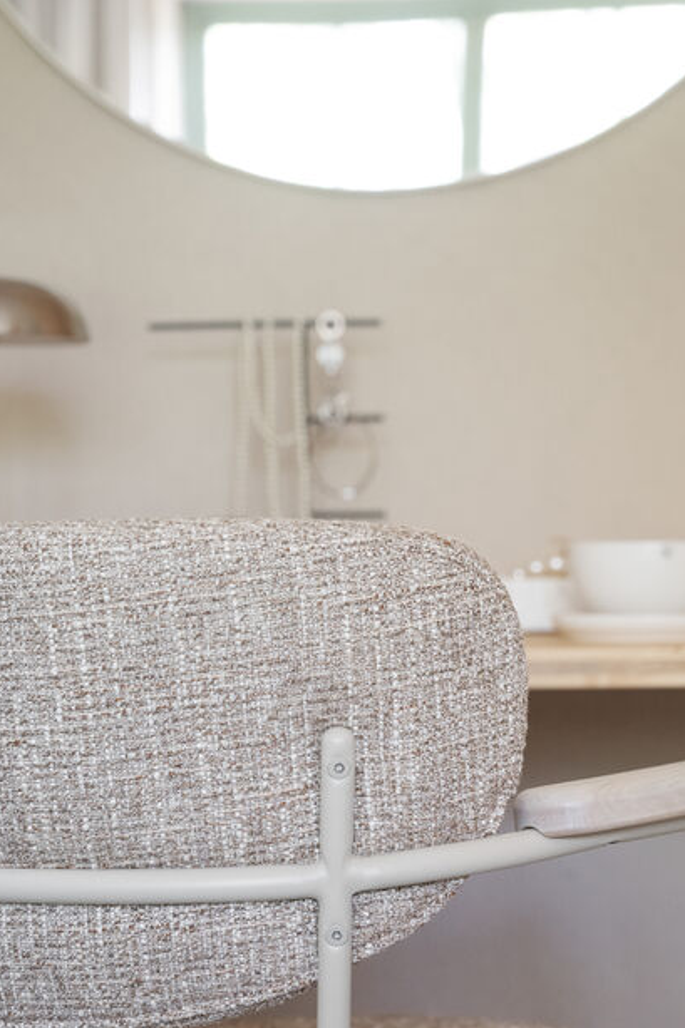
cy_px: 635
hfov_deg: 13.5
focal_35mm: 101
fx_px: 2884
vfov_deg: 20.2
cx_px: 446
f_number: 4
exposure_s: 1/50
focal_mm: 62
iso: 1250
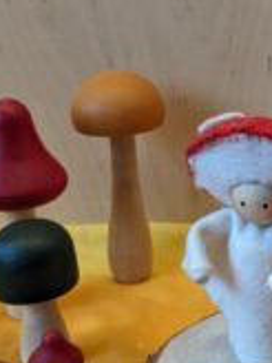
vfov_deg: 29.4
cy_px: 159
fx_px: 691
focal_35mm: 66
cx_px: 237
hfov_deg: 21.8
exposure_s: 1/99.9
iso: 55
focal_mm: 4.38
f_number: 1.73
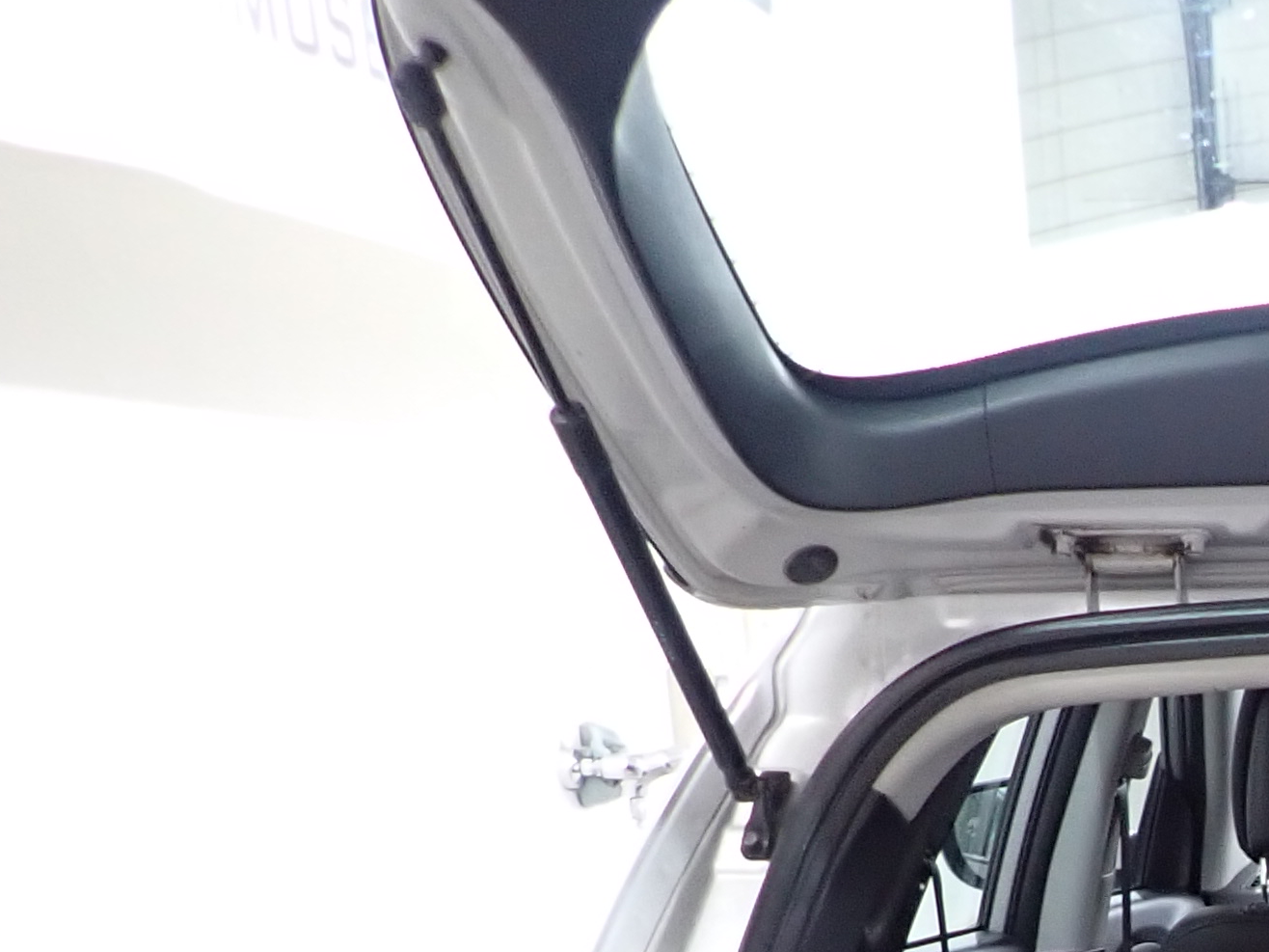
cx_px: 1868
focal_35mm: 76
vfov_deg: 17.9
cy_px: 1294
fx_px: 2786
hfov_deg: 21.7
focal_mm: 4.5
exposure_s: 1/30
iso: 250
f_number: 2
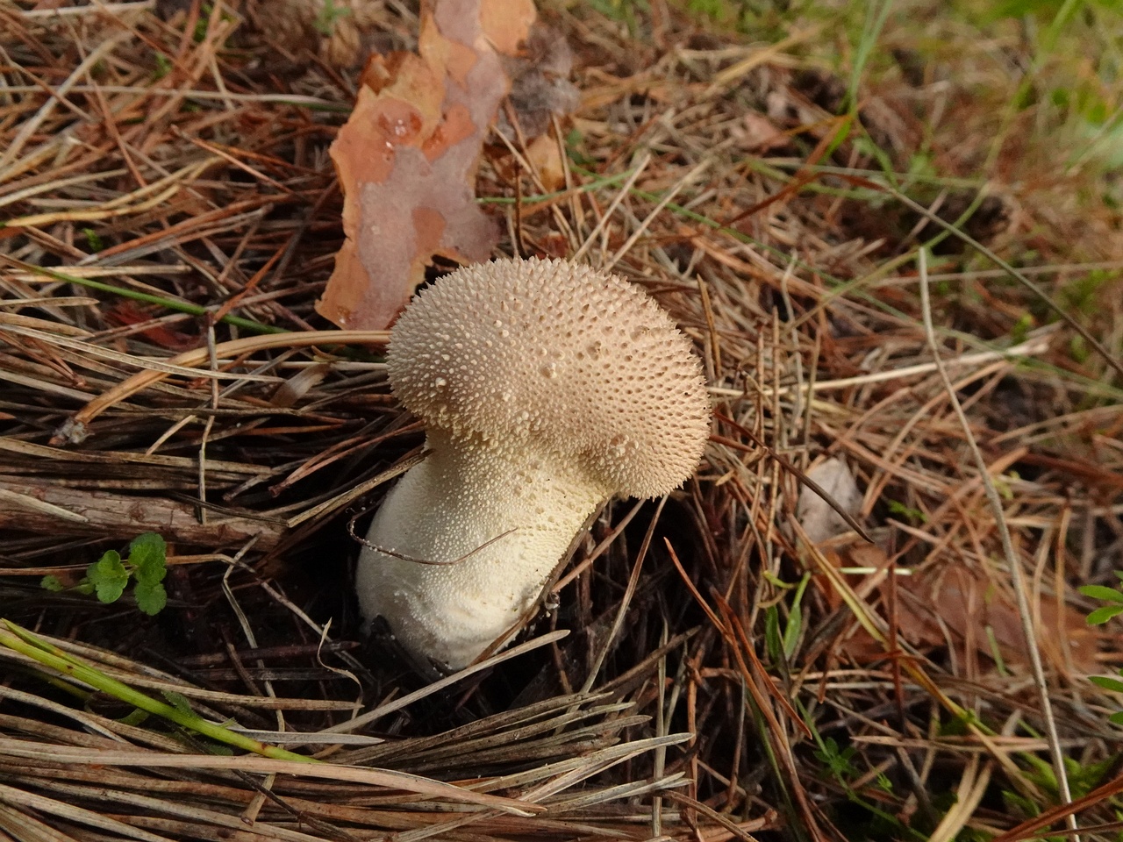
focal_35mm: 24
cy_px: 421
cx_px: 562
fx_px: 779
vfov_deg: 56.8
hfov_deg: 71.6
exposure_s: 1/125
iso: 800
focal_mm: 4.25
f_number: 3.5
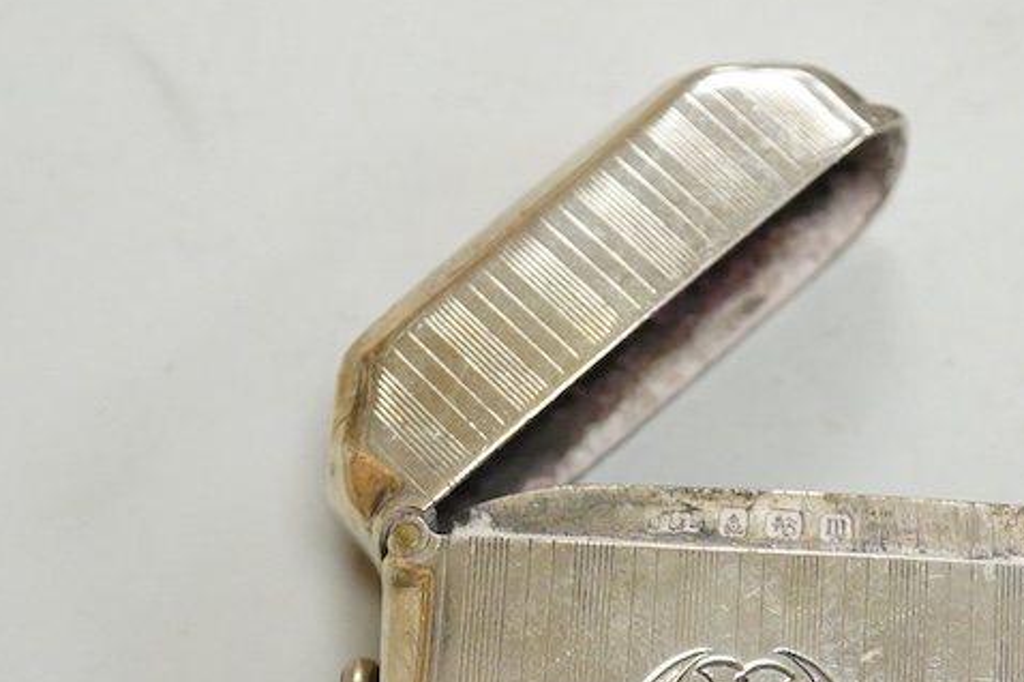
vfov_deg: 12.7
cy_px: 686
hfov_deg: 19.2
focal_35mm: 106
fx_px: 3013
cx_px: 751
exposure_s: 1/200
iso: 2500
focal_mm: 30
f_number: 9
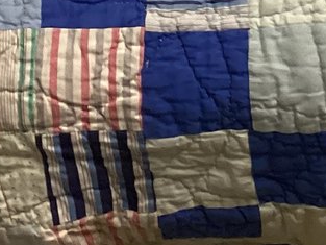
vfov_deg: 9.2
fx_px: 1413
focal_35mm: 150
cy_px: -257
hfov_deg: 12.9
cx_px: 379
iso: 250
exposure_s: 1/60
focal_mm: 3.3
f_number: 2.4
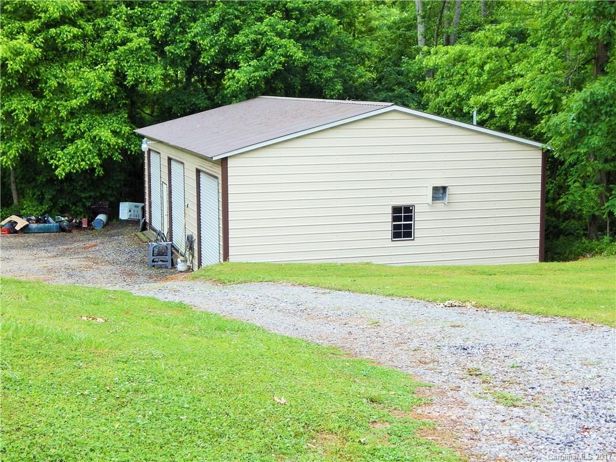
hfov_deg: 31.7
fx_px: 1086
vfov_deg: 24.0
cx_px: 308
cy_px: 231
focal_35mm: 61
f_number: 4
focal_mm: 10.9
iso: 125
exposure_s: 1/200
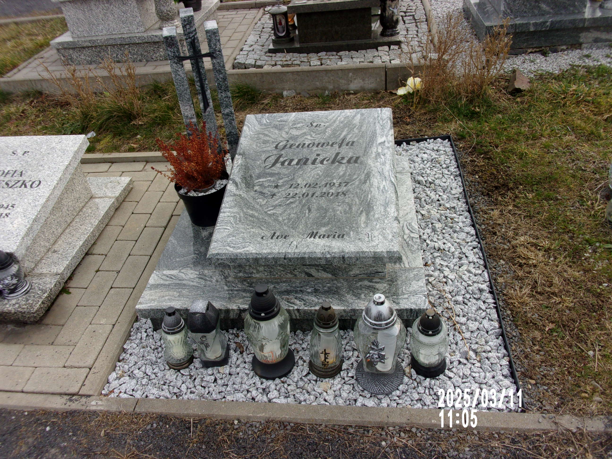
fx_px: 495
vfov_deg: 49.7
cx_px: 306
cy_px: 230
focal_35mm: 28
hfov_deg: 63.4
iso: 80
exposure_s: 1/56
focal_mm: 5.1
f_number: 10.8
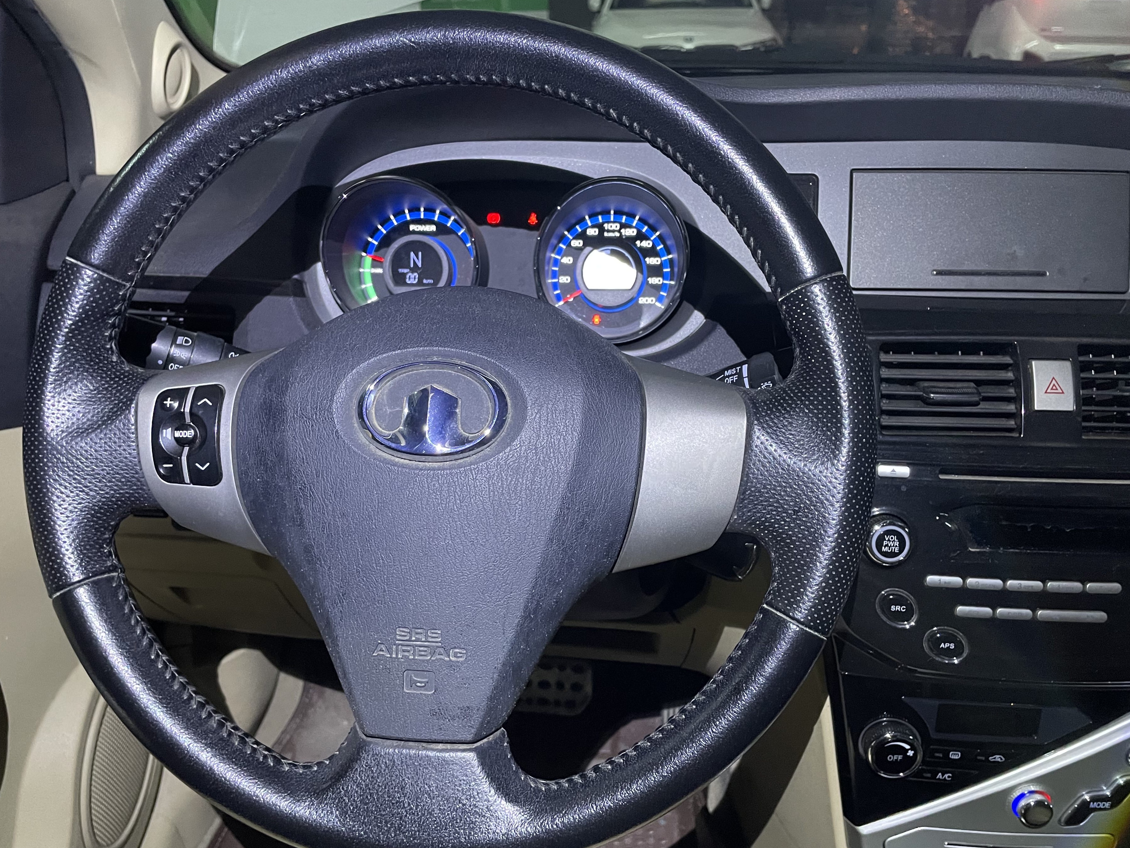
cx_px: 556
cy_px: 454
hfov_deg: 61.7
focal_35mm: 29
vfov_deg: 48.2
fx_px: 947
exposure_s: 1/25
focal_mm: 4.2
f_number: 1.6
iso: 500
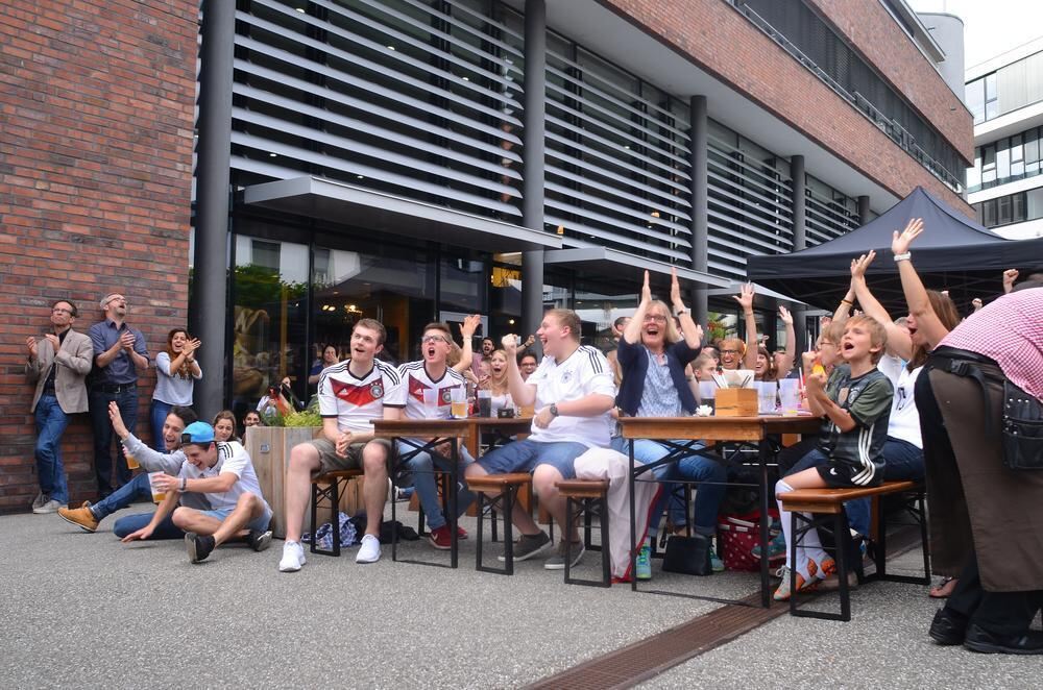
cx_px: 522
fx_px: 867
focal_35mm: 30
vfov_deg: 43.4
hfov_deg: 62.0
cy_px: 345
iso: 200
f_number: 5.6
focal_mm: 20
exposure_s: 1/250
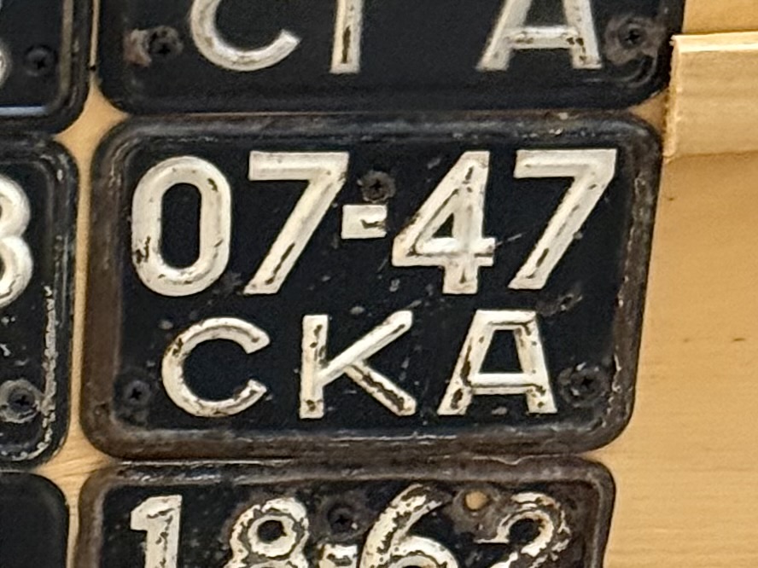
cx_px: 379
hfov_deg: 39.7
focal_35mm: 48
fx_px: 1051
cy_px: 284
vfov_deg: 30.3
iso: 500
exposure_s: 1/25
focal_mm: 6.76
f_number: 1.78
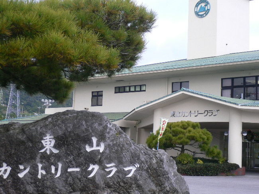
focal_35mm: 61
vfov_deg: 24.0
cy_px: 97
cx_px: 130
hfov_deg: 31.7
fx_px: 456
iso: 100
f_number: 3.8
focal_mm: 10.1
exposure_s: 1/60
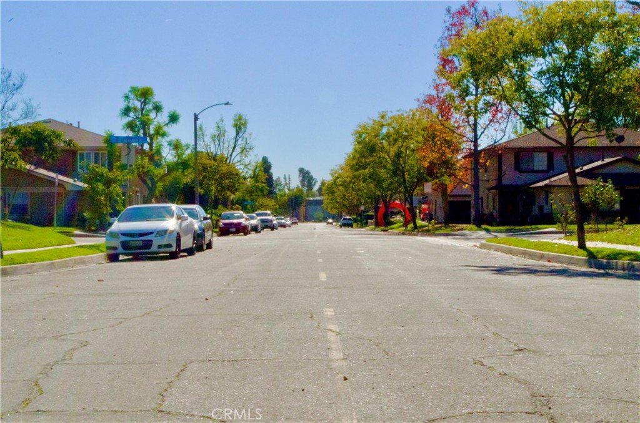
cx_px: 320
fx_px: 1135
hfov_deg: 31.5
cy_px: 212
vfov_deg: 21.1
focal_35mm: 64
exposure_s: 1/800
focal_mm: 42.5
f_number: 16
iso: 3200
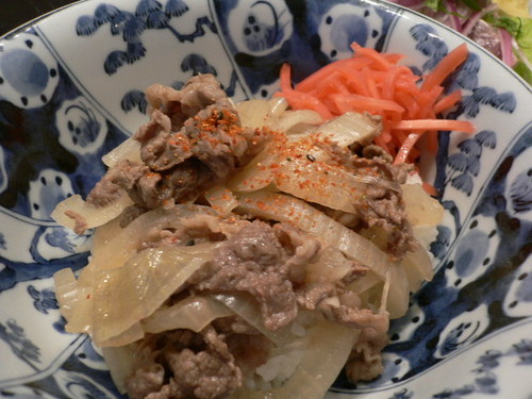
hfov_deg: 52.6
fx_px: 538
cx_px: 266
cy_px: 200
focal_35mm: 35
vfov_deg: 40.7
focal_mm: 5.8
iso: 100
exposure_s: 1/8
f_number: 2.8
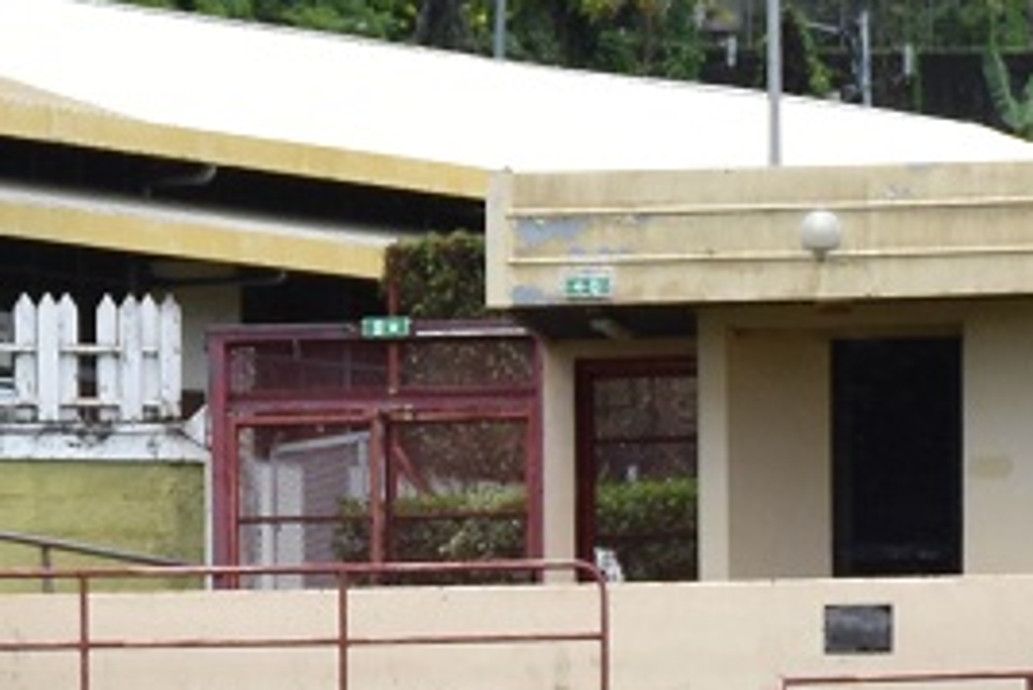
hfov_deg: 3.5
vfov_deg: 2.3
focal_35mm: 588
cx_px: -8
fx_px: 16881
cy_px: 1712
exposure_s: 1/500
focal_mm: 70
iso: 250
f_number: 8
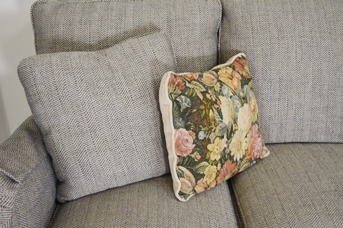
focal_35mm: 45
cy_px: 114
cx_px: 172
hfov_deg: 43.6
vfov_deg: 29.9
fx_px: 429
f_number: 4.5
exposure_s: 1/40
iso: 800
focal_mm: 30
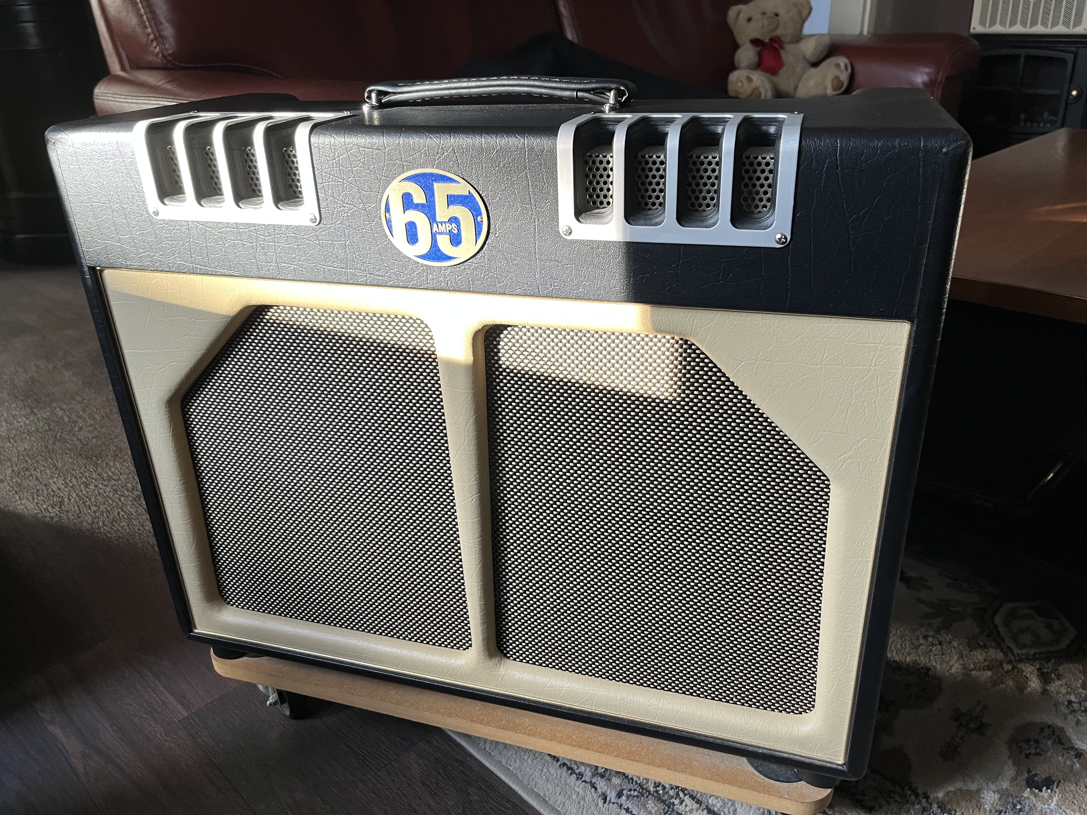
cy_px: 408
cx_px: 544
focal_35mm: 26
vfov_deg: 53.1
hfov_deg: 67.3
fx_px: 816
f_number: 1.6
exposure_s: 1/70
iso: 125
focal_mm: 5.1
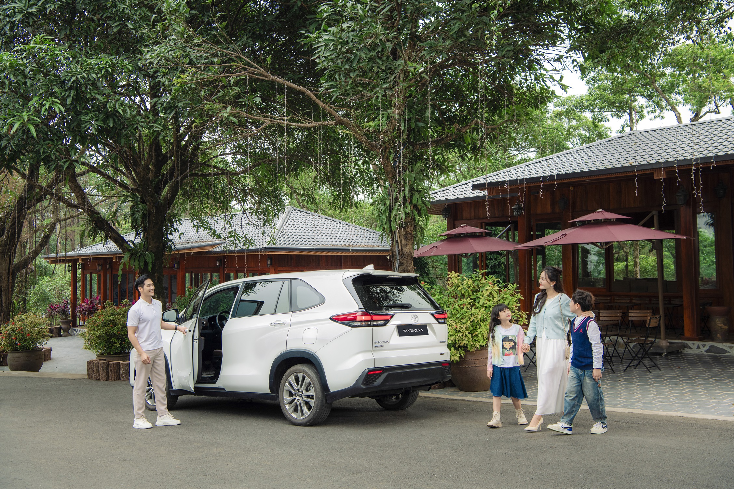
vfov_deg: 36.9
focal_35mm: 36
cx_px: 367
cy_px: 244
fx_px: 734
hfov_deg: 53.1
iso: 200
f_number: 7.1
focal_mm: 36
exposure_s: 1/125
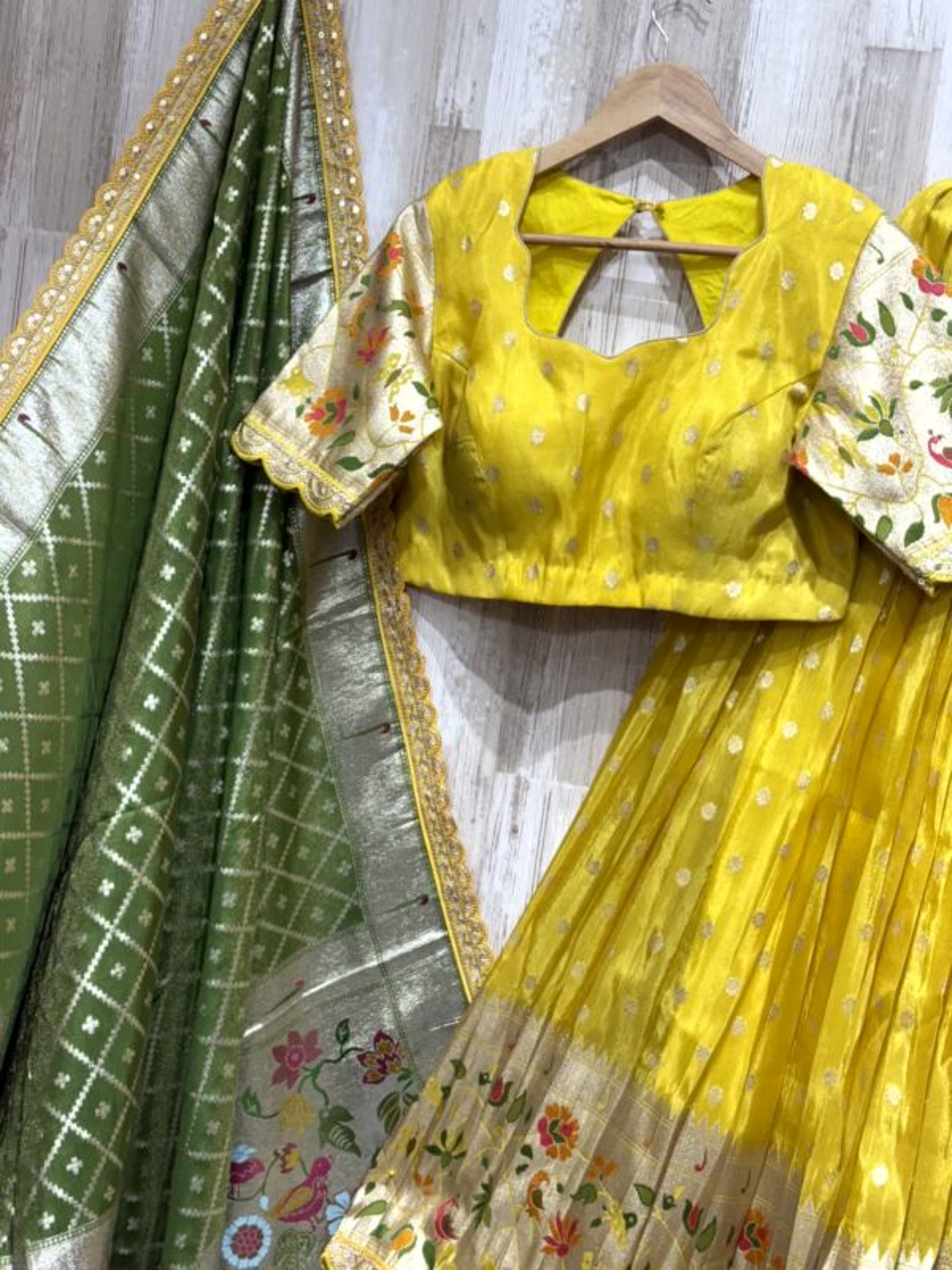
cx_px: 476
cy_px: 635
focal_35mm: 52
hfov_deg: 28.0
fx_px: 1907
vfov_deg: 36.8
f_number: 1.6
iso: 40
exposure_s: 1/100
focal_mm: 5.96
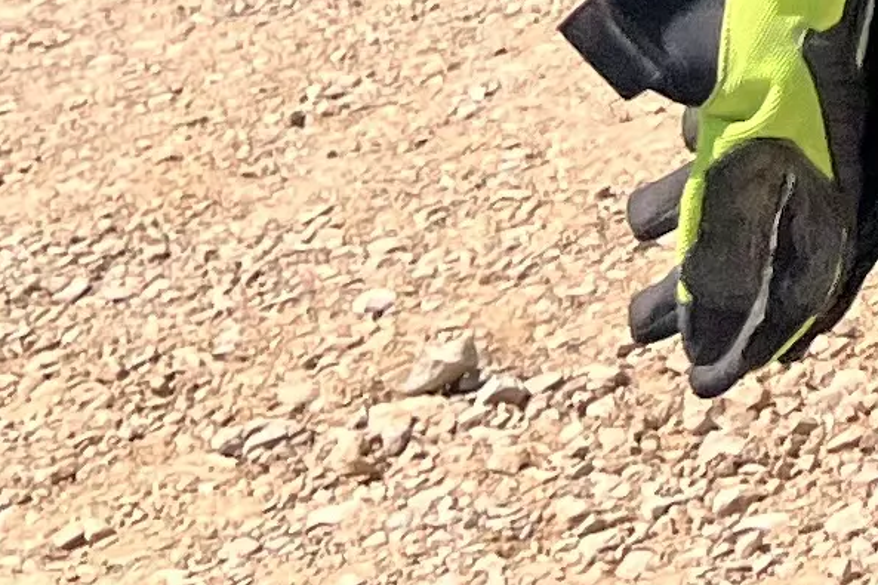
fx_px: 4486
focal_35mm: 184
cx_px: 2225
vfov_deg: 6.4
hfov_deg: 9.7
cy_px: -1548
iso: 50
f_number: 1.6
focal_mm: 5.1
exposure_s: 1/3135
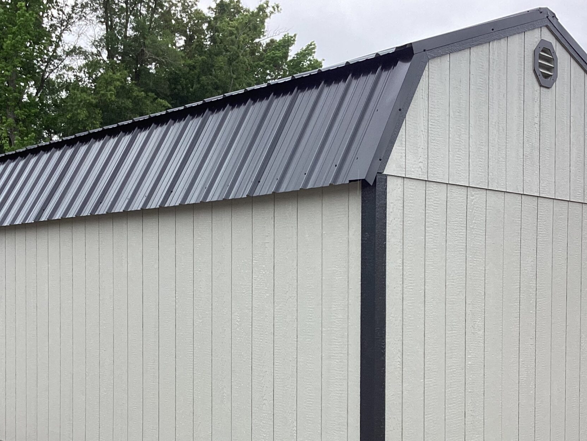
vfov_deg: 29.9
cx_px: 277
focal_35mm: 48
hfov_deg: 39.6
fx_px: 814
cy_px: 318
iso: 25
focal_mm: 3.3
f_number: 2.4
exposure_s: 1/212
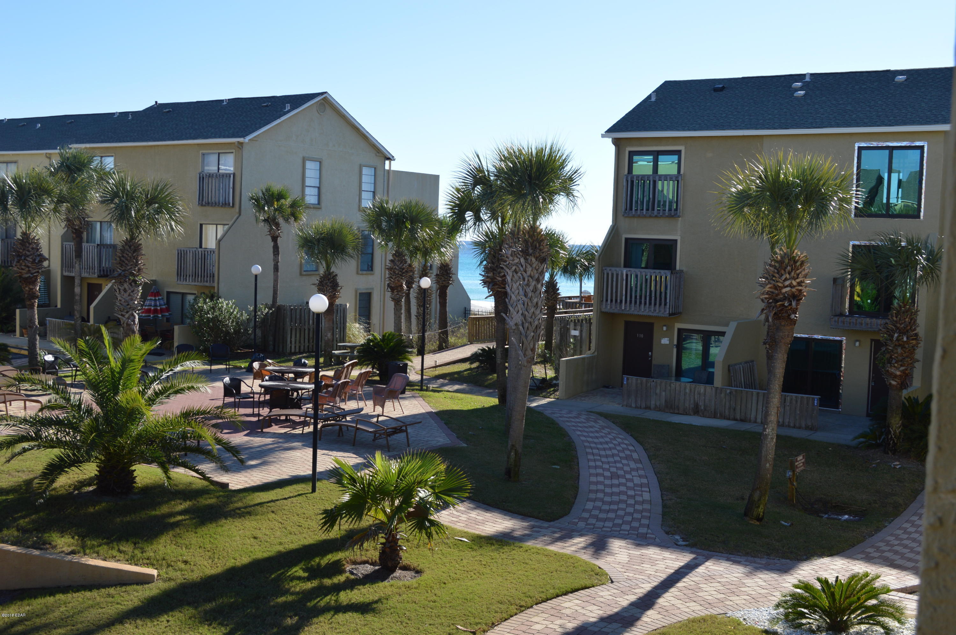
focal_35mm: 39
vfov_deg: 34.1
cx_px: 478
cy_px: 318
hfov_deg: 49.6
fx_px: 1035
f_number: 7.1
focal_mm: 26
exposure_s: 1/200
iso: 100
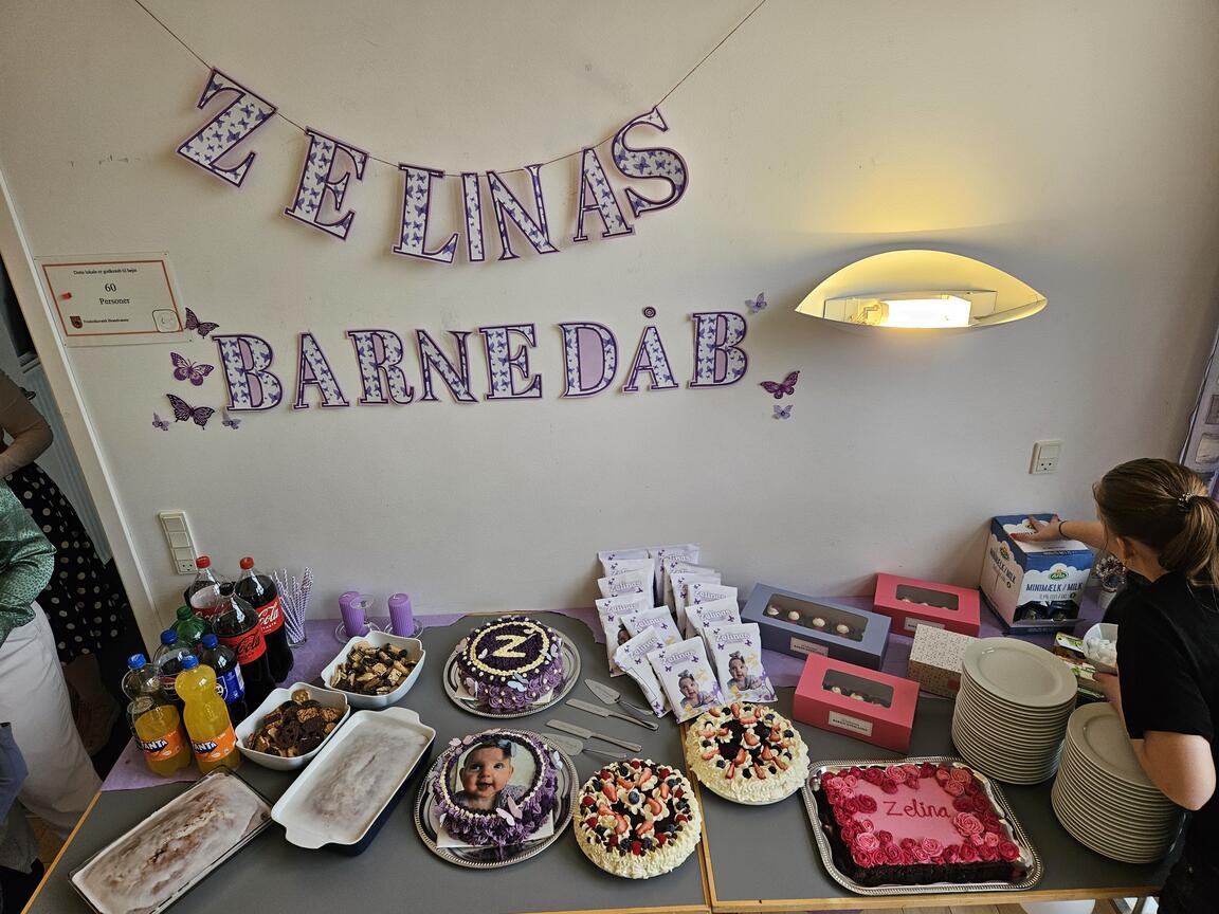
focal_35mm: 23
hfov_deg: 73.9
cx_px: 610
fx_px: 810
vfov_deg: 58.9
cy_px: 457
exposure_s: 1/100
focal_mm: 5.4
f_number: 1.8
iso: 80
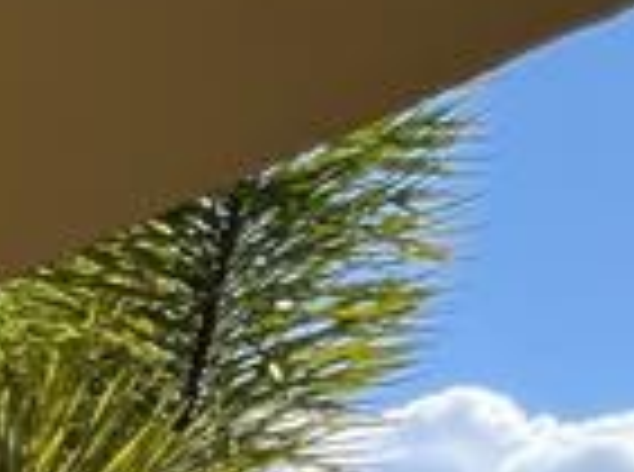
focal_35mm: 74
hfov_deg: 16.4
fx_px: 1352
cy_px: 1286
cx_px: -769
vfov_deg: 12.5
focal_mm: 1.57
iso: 32
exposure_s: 1/968
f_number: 1.8
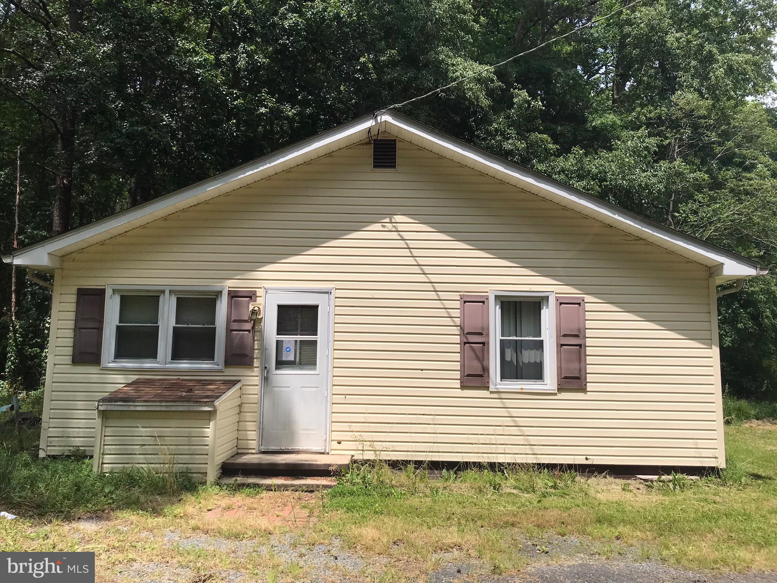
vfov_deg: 49.7
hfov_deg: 63.4
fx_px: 628
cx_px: 388
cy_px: 292
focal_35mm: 28
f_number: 1.8
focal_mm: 3.99
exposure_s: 1/2660
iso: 20
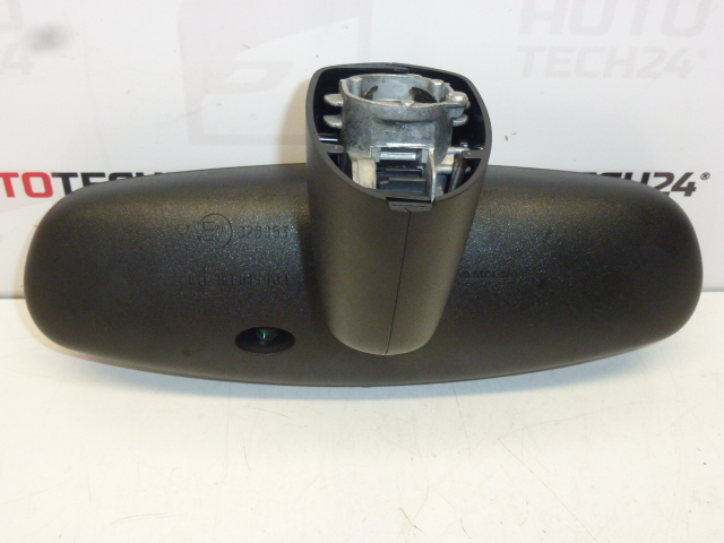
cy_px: 272
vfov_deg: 35.1
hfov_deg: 45.8
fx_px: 858
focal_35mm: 41
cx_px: 362
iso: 400
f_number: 3.9
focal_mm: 7.4
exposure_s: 1/125
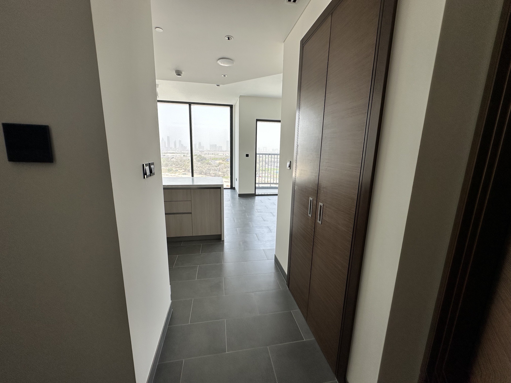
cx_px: 256
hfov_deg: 102.1
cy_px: 192
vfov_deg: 85.7
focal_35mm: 14
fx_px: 207
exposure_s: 1/208
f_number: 2.2
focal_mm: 2.22
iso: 40
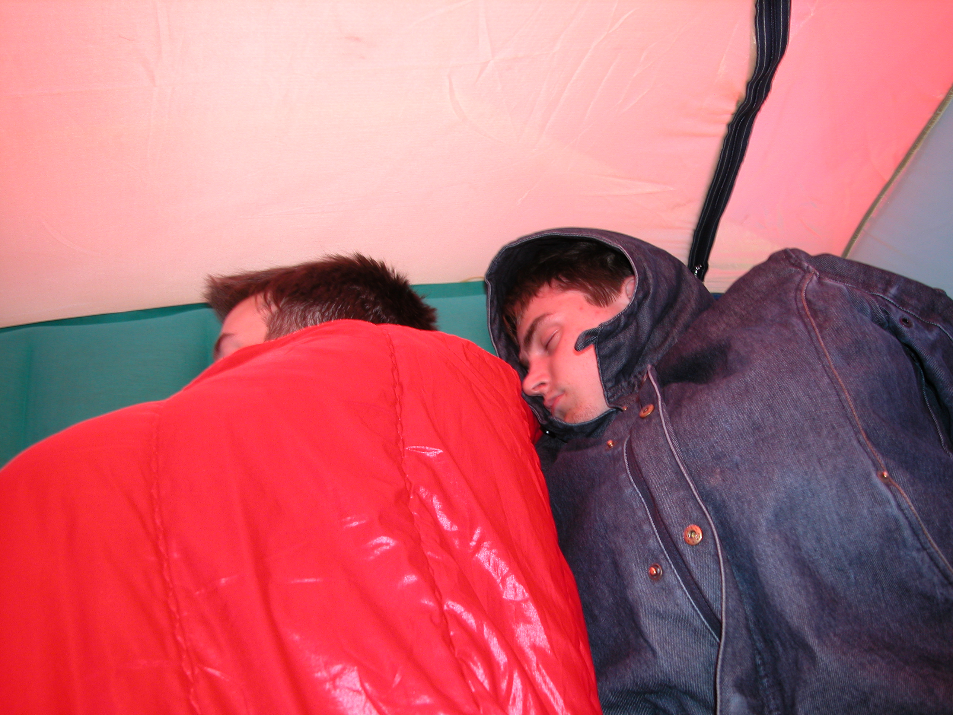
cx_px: 476
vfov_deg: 46.8
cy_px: 358
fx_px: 826
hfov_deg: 60.0
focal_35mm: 30
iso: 100
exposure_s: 1/30
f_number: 2.8
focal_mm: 7.7
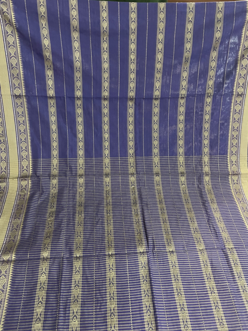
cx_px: 124
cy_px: 166
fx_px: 248
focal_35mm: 26
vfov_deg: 67.3
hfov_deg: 53.1
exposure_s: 1/25
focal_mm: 4.2
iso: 640
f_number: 1.6
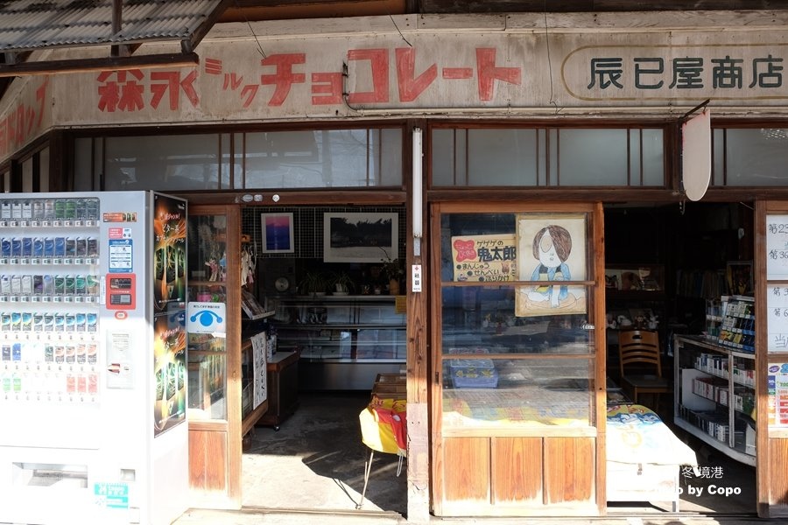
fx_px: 591
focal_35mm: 27
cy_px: 262
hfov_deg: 67.4
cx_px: 394
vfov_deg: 47.9
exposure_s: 1/125
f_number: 5
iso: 200
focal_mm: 18
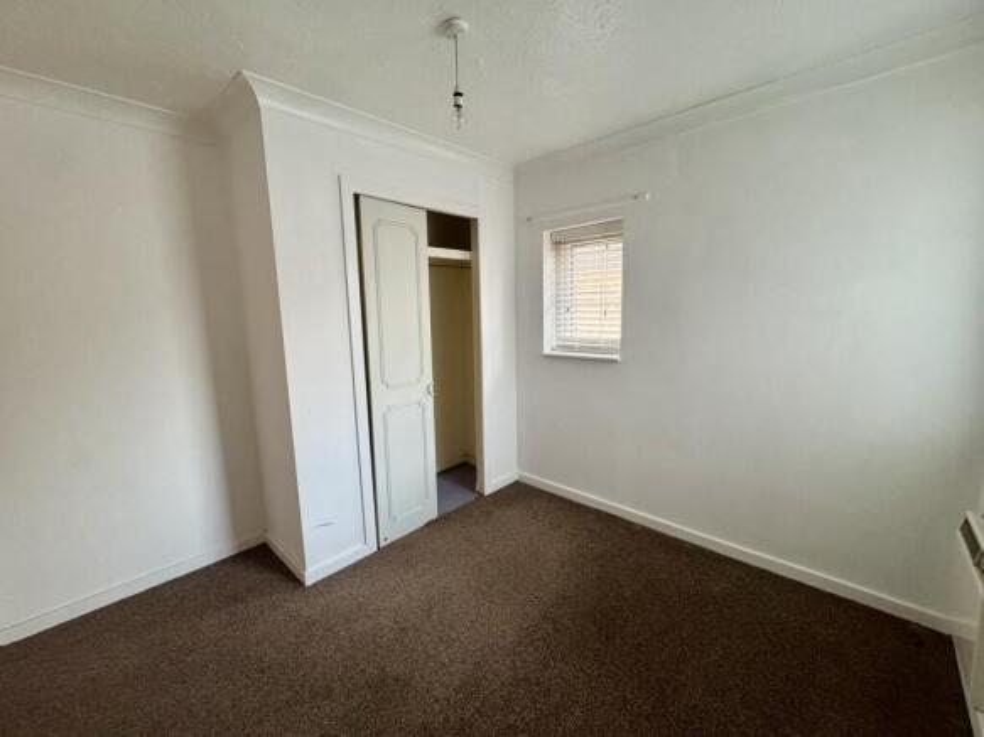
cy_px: 368
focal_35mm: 14
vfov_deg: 85.7
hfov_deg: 102.1
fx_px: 398
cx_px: 492
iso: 320
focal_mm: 2.22
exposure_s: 1/60
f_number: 2.2
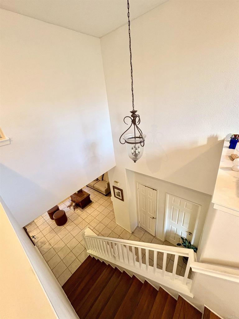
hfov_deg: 85.7
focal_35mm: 14
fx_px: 129
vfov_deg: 102.1
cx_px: 120
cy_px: 160
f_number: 2.2
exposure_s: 1/60
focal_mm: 2.22
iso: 200
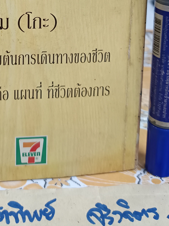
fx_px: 397
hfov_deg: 23.3
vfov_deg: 29.1
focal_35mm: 61
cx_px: 13
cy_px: -12
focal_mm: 5.31
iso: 1354
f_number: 1.7
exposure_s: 1/25
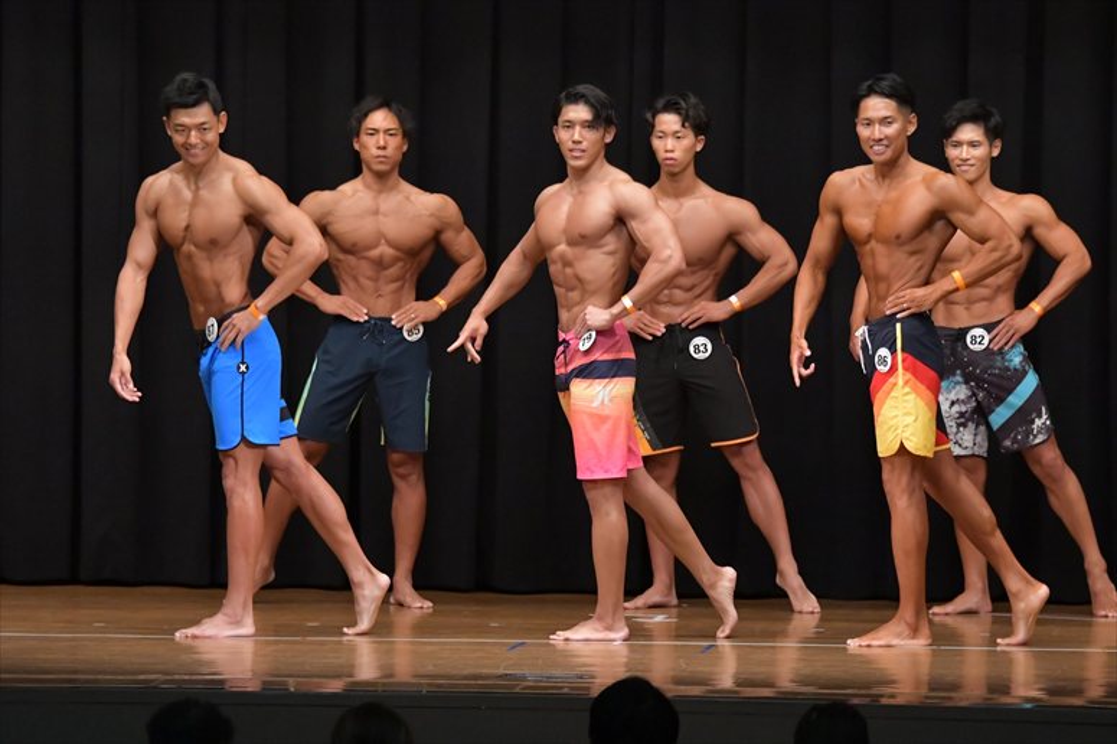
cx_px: 558
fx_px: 6265
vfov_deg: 6.8
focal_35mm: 202
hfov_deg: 10.2
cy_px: 372
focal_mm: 135
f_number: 5.6
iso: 6400
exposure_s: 1/400
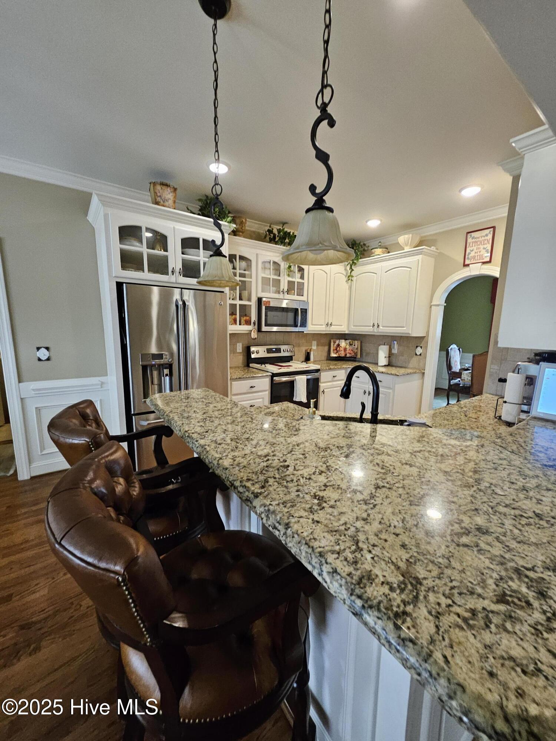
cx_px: 278
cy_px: 370
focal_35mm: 13
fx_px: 278
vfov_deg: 106.2
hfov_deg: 89.9
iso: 320
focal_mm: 1.74
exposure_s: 1/40
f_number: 2.2
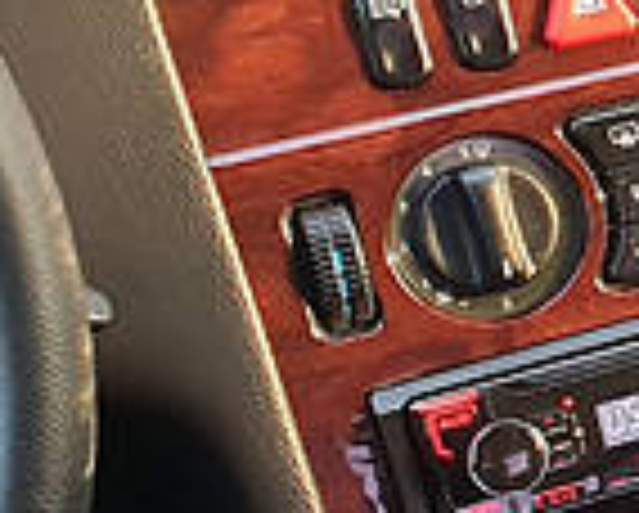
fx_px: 2708
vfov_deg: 10.8
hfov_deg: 11.1
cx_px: 1575
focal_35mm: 143
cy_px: 256
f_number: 2.4
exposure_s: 1/41
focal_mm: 4.3
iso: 160
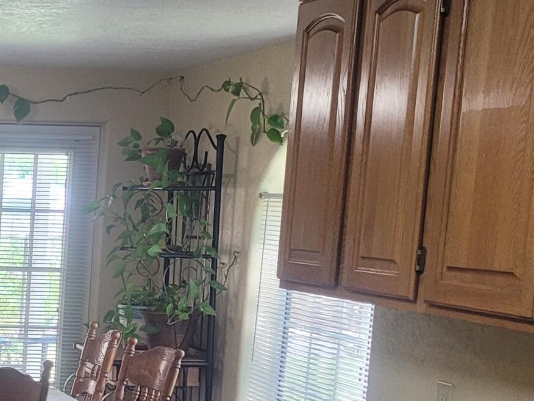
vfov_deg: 16.3
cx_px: -245
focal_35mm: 89
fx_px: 1373
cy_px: 388
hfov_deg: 19.5
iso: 200
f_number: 1.8
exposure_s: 1/120
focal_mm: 5.4
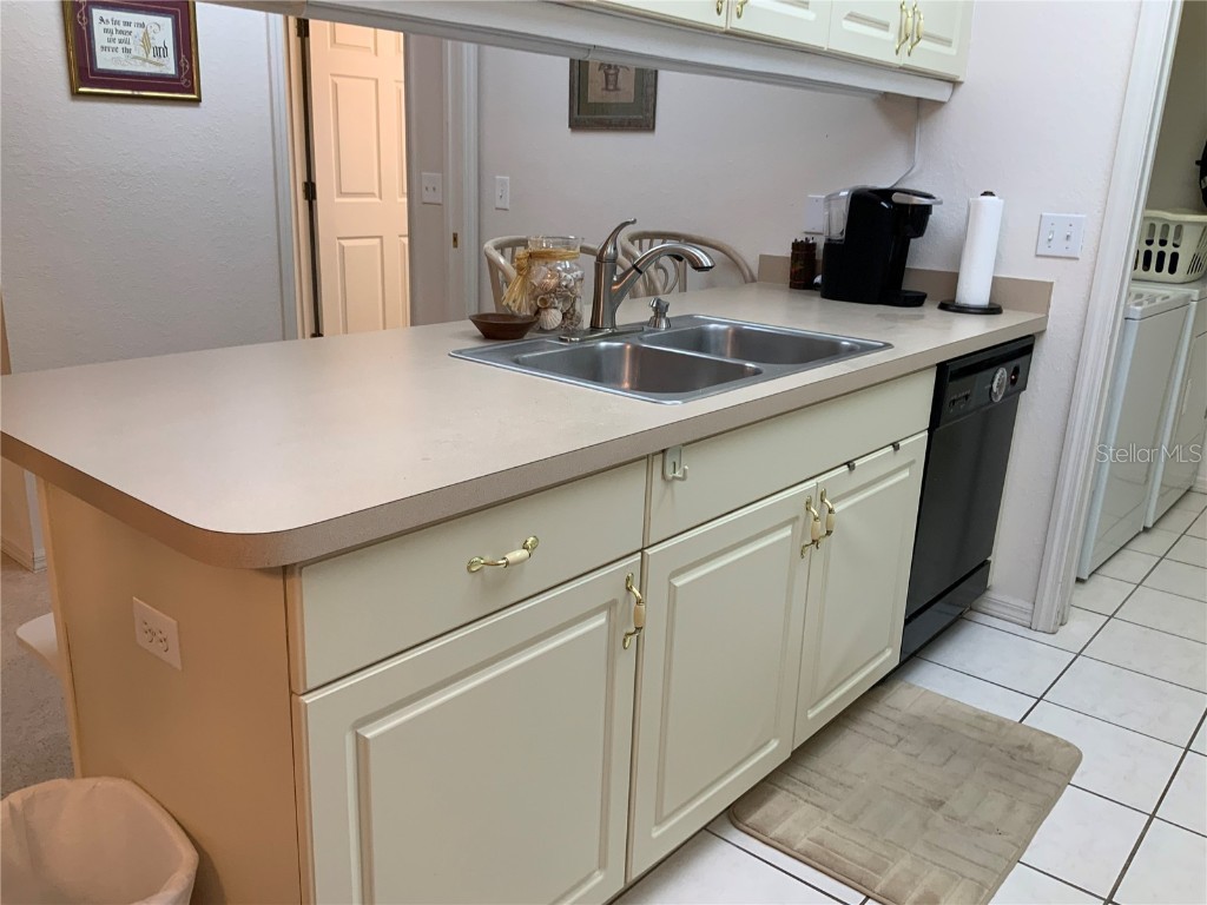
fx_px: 1011
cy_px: 452
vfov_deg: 48.2
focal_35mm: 29
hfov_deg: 61.7
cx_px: 604
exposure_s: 1/60
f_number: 1.8
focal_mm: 3
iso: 50
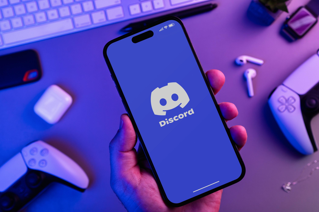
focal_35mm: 52
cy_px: 106
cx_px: 160
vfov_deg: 25.8
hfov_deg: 37.9
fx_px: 465
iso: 100
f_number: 6.3
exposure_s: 1/25
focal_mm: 35
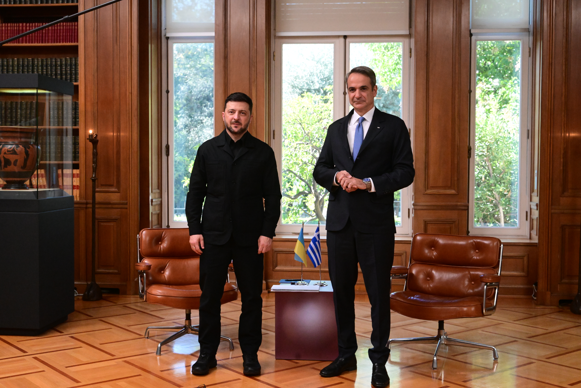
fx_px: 758
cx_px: 290
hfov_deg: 41.9
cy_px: 194
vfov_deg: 28.6
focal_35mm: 47
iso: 8000
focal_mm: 47
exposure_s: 1/640
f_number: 7.1
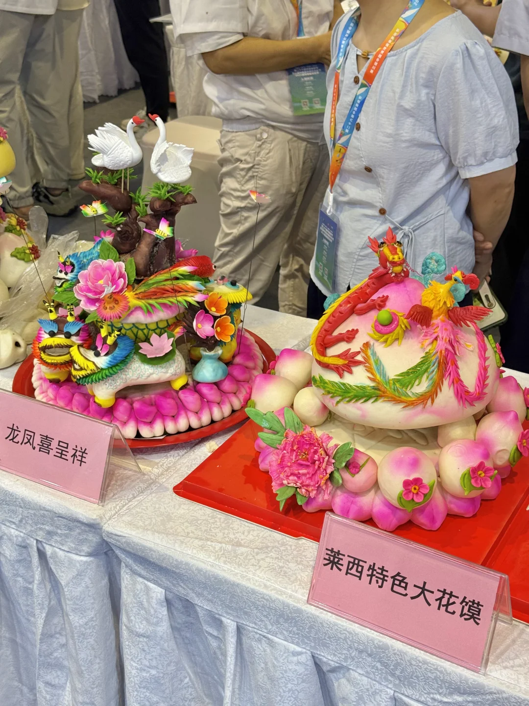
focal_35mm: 48
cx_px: 264
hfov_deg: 30.3
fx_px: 978
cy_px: 353
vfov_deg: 39.7
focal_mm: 6.76
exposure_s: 1/50
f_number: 1.78
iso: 64
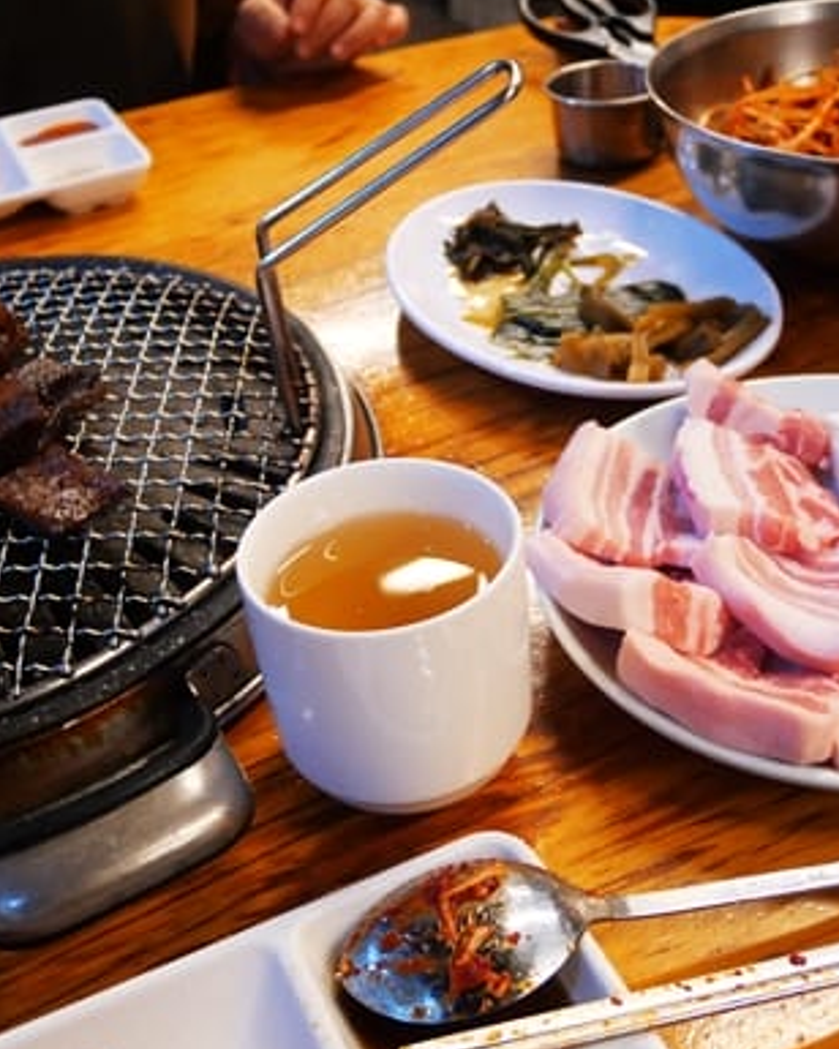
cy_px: 480
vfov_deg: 42.0
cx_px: 467
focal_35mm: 44
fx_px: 1366
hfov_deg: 34.1
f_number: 3.5
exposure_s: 1/60
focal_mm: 13
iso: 1250
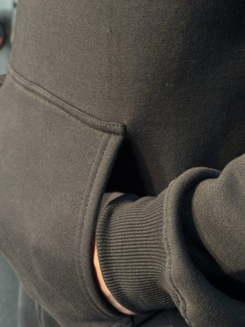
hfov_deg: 28.0
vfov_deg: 36.8
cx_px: 122
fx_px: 491
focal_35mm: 52
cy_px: 164
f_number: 1.6
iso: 125
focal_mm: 5.96
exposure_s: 1/50
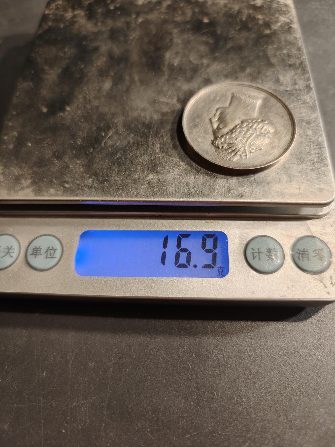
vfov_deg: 73.9
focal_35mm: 23
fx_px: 297
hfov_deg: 58.9
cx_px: 168
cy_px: 224
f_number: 1.6
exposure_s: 1/200
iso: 200
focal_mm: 6.06
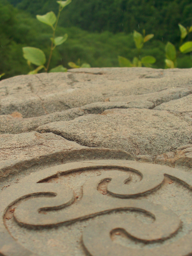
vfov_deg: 31.7
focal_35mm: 61
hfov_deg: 24.0
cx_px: 79
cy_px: 140
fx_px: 451
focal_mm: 7.54
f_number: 2.8
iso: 64
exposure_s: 1/400
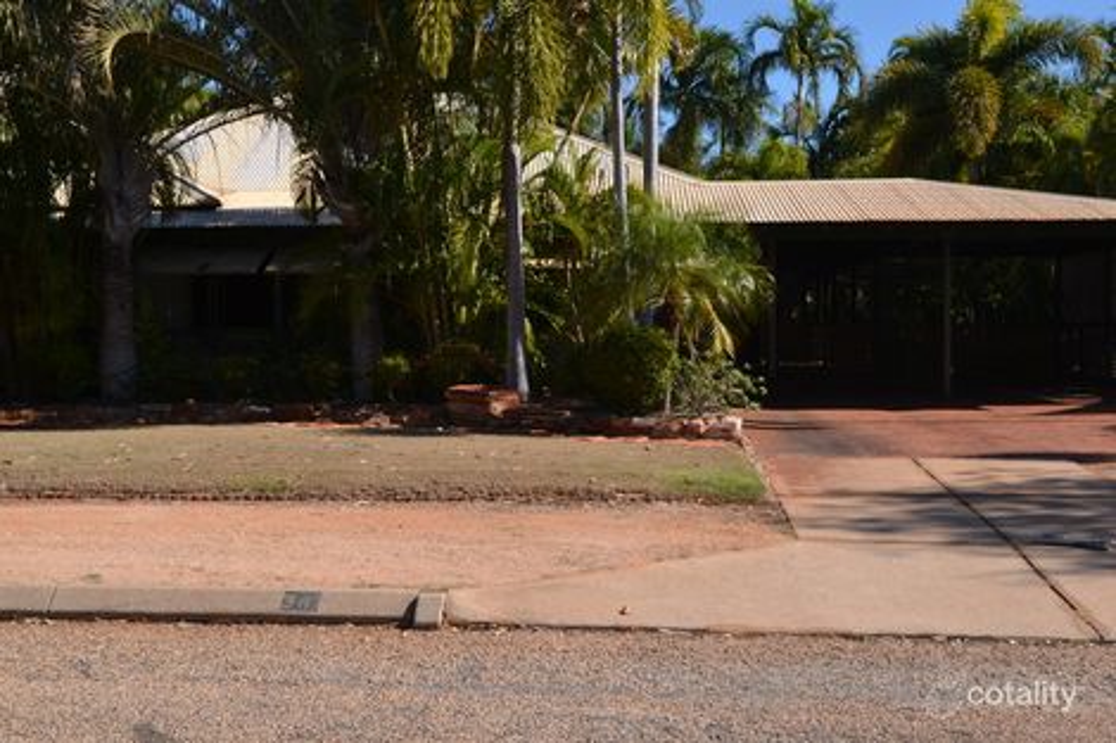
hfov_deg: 41.1
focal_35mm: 48
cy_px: 372
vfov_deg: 28.1
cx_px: 558
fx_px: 1487
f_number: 7.1
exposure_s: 1/200
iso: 100
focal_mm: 32
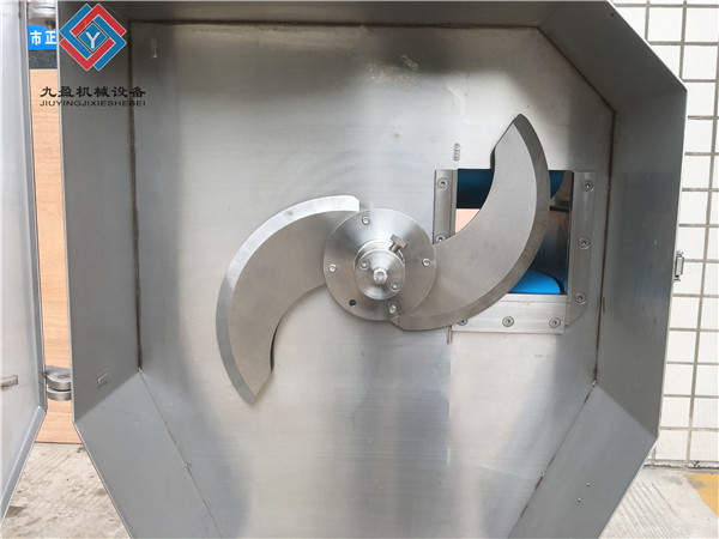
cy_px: 270
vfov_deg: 48.2
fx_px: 602
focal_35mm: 29
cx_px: 360
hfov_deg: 61.7
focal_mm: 4.15
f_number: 2.2
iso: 25
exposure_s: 1/358
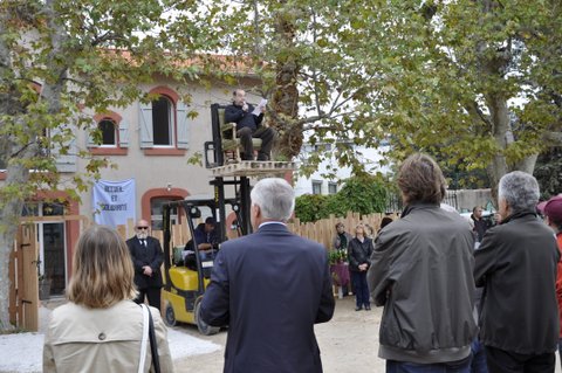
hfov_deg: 43.6
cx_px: 281
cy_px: 186
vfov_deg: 29.8
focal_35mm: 45
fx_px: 702
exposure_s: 1/200
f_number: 7.1
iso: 200
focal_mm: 30
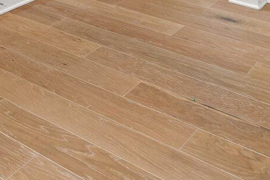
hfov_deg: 27.4
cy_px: -184
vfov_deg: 15.8
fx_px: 502
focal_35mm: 67
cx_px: -31
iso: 400
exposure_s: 1.6
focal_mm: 10
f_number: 8
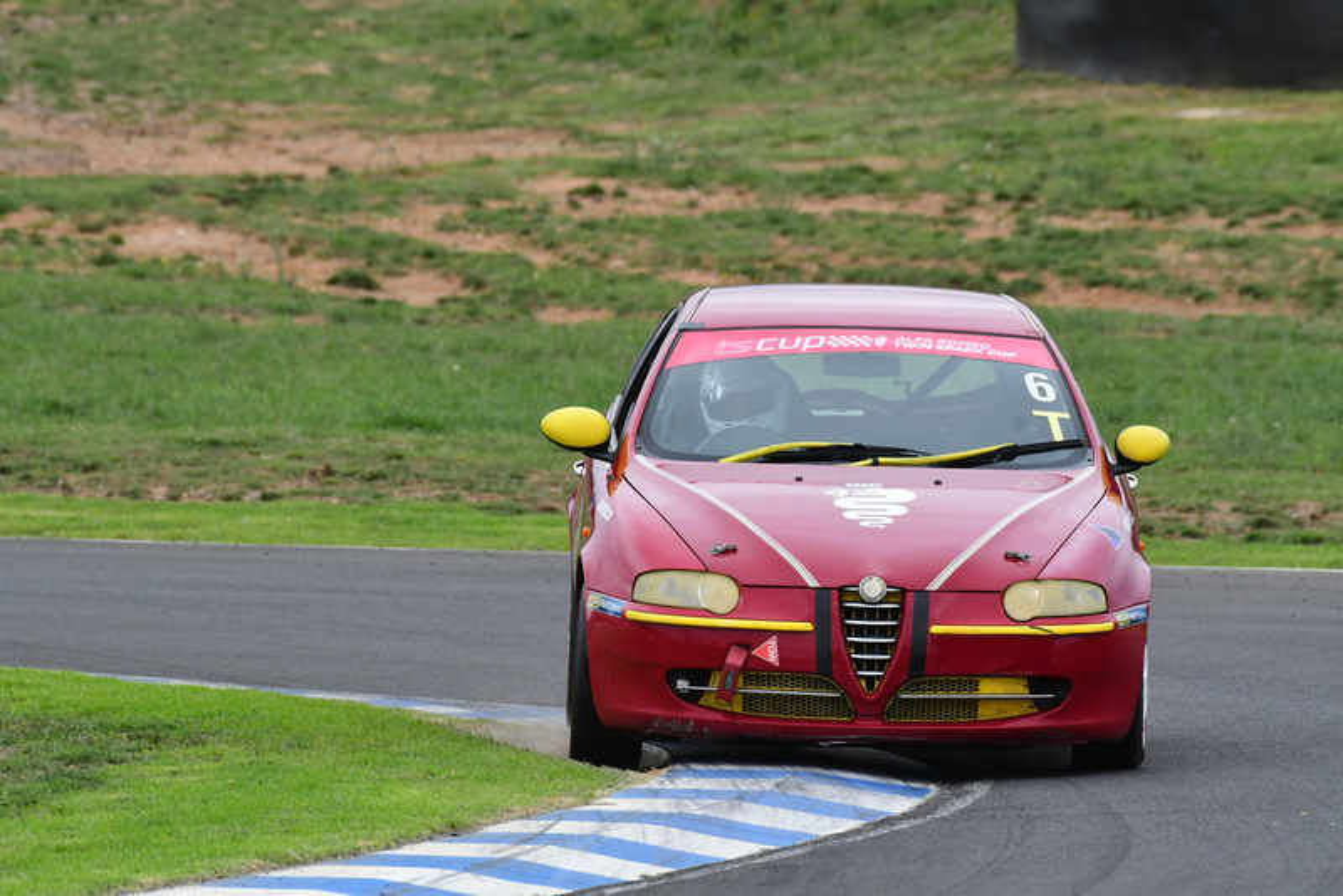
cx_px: 672
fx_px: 27988
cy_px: 448
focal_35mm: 750
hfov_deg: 2.7
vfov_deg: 1.8
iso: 1250
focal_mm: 500
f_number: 11
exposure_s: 1/640
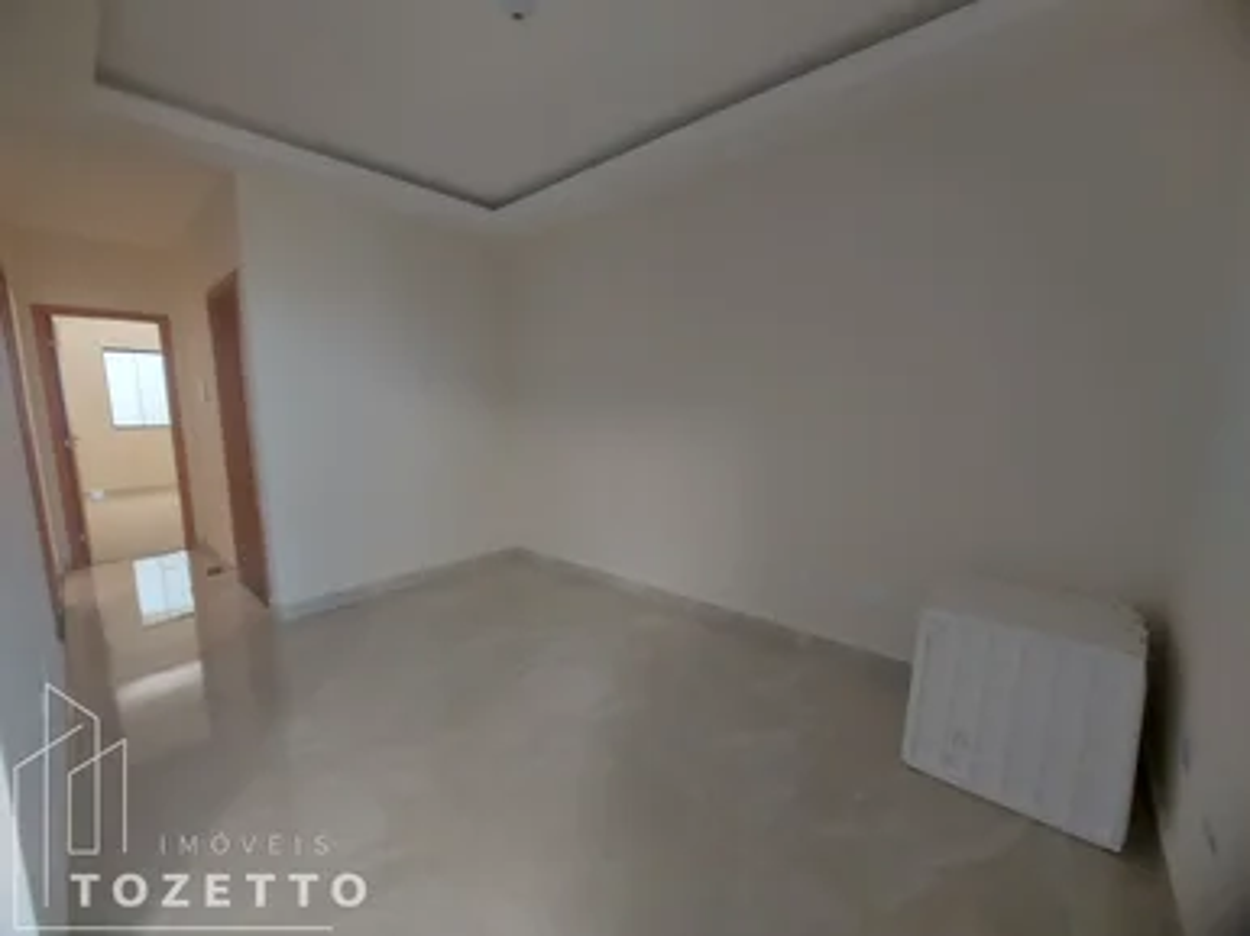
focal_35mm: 13
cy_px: 468
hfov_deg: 106.2
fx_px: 469
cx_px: 625
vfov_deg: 89.9
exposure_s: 1/60
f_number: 2.2
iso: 160
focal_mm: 1.74
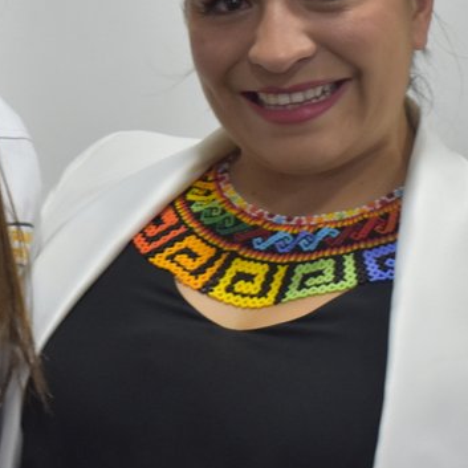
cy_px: 64
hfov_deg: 12.9
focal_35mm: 134
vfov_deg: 12.9
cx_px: 66
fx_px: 2056
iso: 800
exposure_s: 1/80
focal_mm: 31
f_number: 4.2
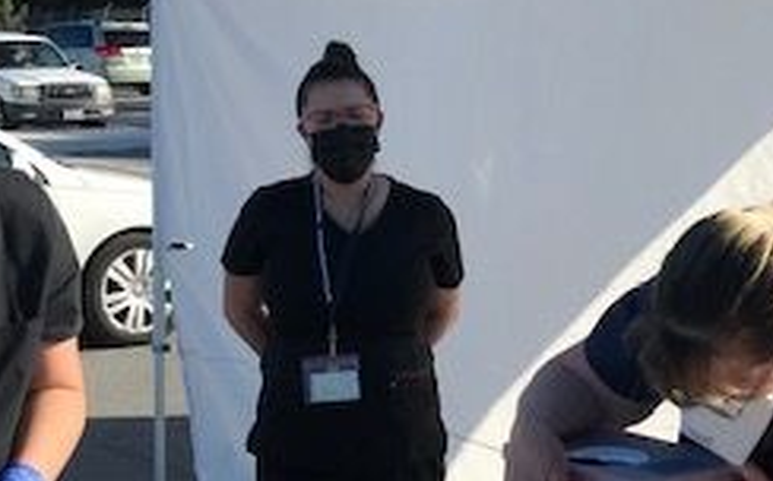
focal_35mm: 78
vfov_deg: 16.7
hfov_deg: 26.3
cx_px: 539
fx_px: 1642
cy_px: 285
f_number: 1.8
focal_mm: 3.99
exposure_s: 1/2179
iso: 20
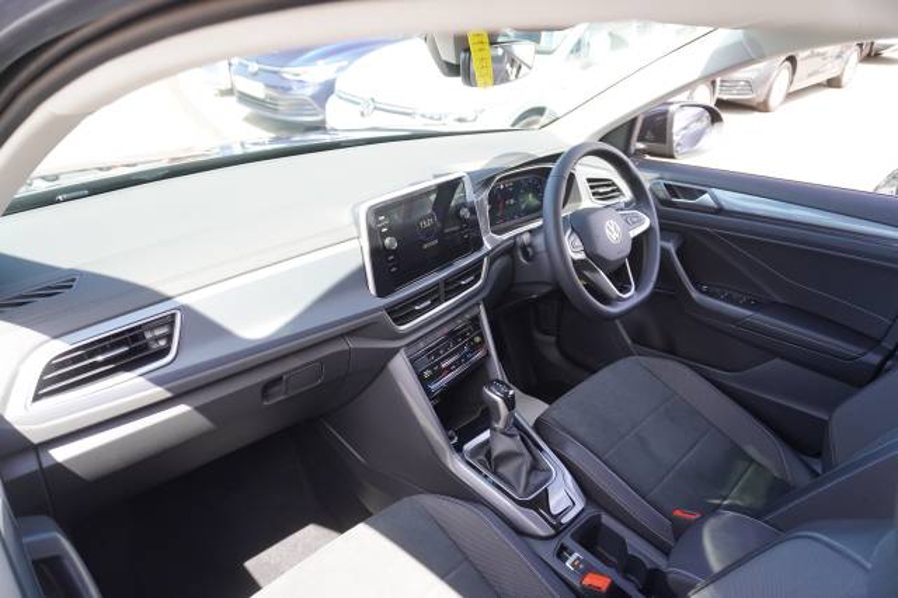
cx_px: 449
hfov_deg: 73.8
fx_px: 598
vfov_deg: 53.1
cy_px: 299
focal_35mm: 24
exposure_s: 1/60
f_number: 4
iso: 200
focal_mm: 16
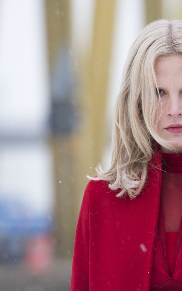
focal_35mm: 479
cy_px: 144
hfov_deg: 2.7
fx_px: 3799
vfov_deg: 4.4
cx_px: 221
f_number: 4
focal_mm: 200
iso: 250
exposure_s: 1/250
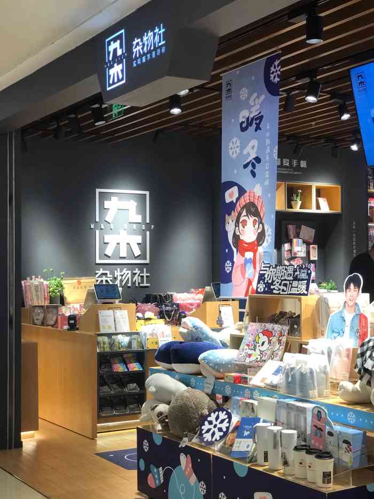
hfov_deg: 25.7
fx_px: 821
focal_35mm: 57
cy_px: 250
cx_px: 187
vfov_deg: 33.8
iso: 50
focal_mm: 6.6
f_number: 2.8
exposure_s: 1/50
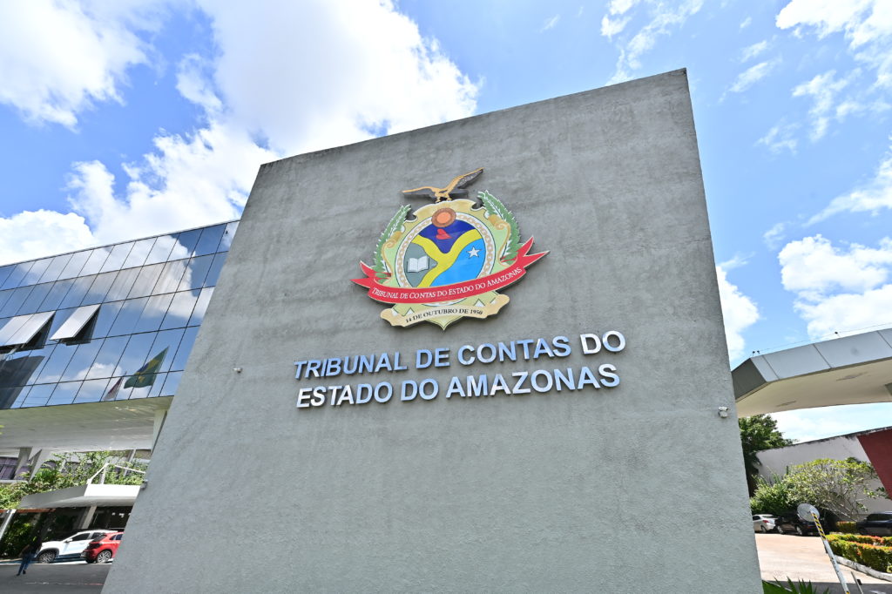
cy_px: 297
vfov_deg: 81.2
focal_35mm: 14
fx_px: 347
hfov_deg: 104.3
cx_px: 446
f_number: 10
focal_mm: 14
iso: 125
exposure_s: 1/250
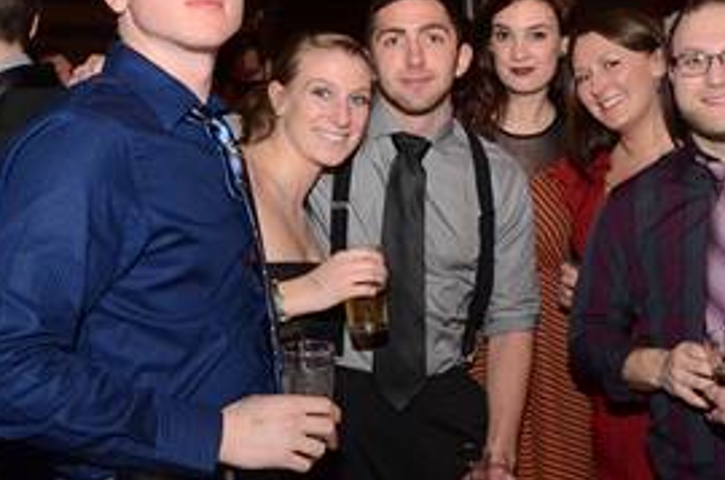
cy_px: 153
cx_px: 593
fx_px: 1166
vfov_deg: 23.2
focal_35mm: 58
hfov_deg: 33.4
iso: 1250
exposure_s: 1/30
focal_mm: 19
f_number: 5.6
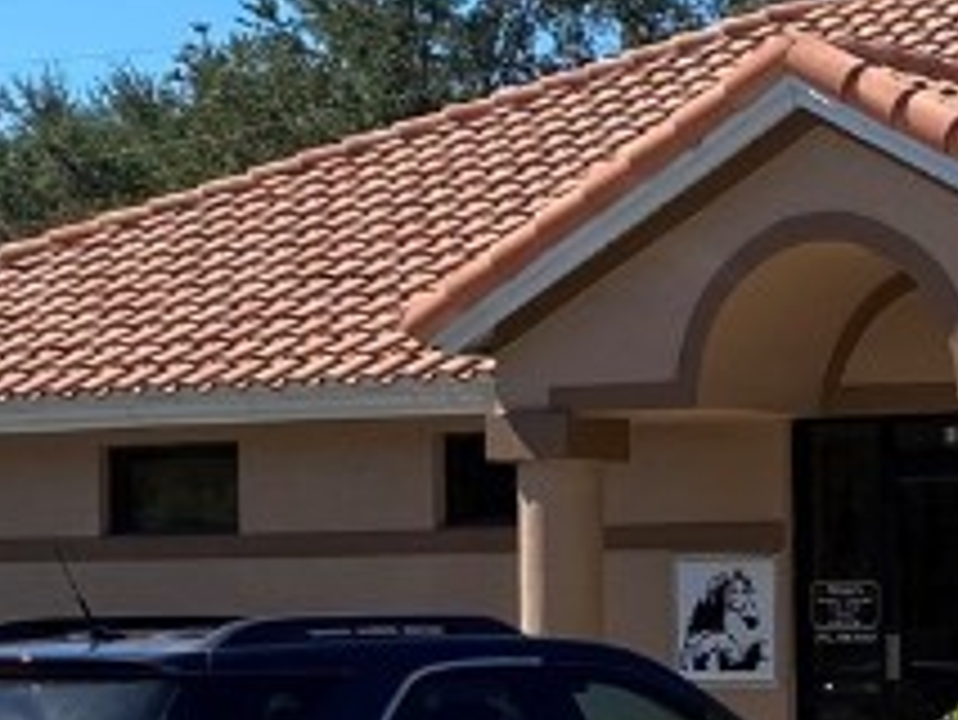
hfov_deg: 15.2
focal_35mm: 125
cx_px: 1169
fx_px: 3461
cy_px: 693
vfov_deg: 11.8
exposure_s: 1/2967
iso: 32
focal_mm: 4.25
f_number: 1.8
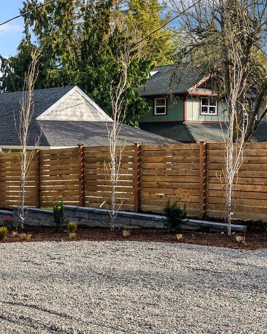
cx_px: -73
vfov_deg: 32.5
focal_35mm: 58
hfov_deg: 23.4
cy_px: 158
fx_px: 573
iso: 200
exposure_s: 1/500
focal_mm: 17
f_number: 8
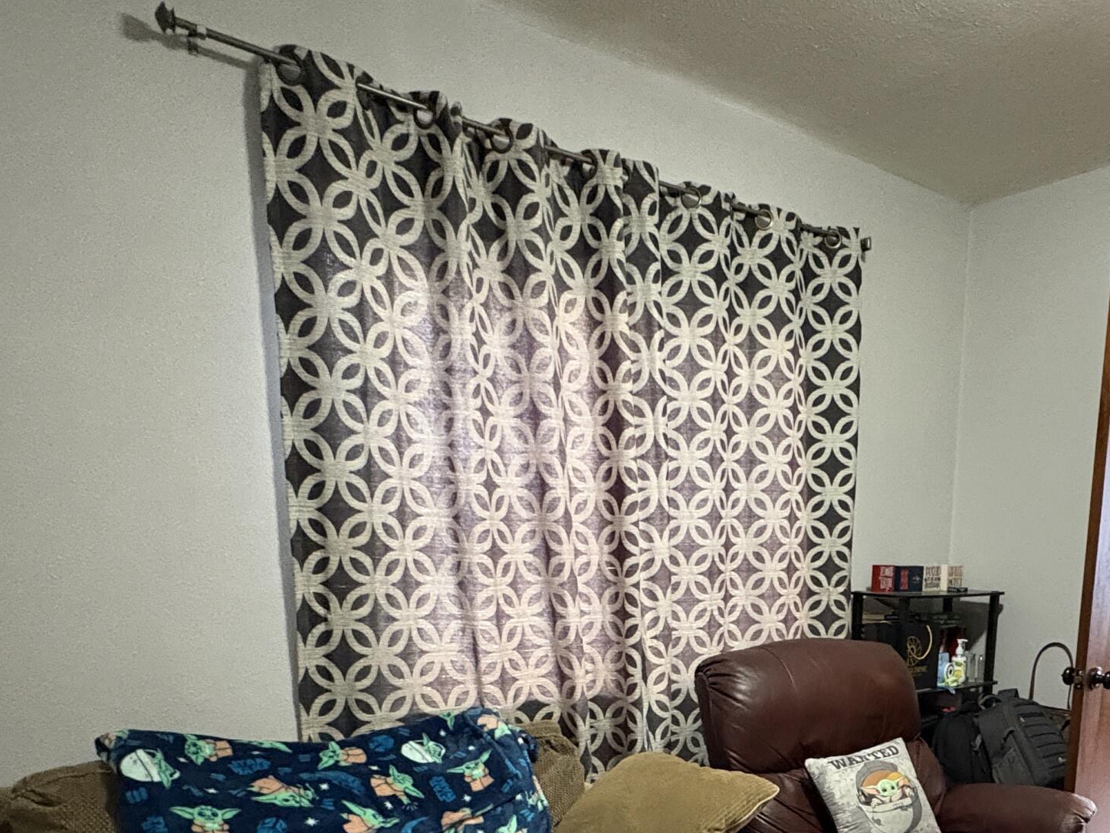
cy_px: 799
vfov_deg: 42.7
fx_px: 930
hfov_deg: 59.5
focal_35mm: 29
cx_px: 779
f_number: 2.2
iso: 800
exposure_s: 1/40
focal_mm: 2.22
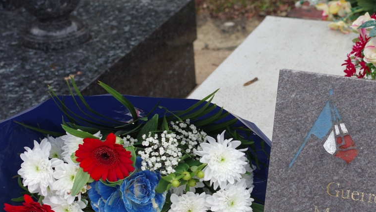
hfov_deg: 23.6
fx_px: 897
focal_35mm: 90
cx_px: 245
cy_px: 152
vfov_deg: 13.4
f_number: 5
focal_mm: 35
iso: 400
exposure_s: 1/250
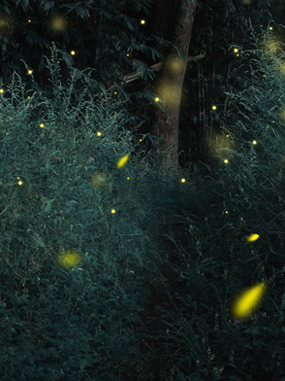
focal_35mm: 53
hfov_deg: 27.4
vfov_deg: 36.2
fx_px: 582
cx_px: 187
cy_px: 193
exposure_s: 1/250
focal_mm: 24
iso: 200
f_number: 8
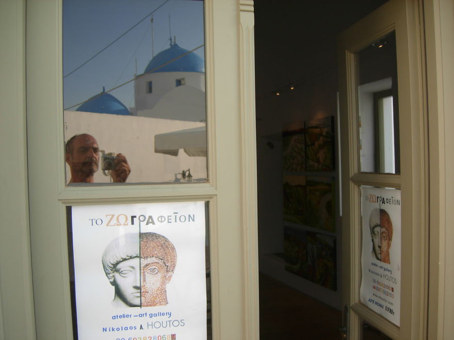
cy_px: 170
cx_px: 227
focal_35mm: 36
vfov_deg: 39.7
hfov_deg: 51.4
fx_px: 472
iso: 50
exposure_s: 1/332
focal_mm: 7.5
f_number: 2.7
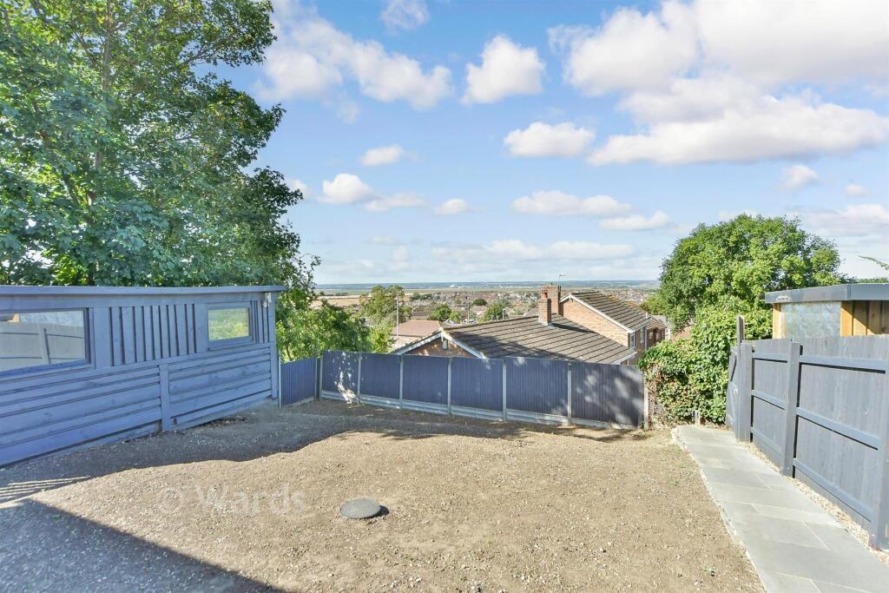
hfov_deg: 100.4
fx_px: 370
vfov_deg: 77.3
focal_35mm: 15
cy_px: 296
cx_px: 444
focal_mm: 10
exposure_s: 1/400
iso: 500
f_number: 10
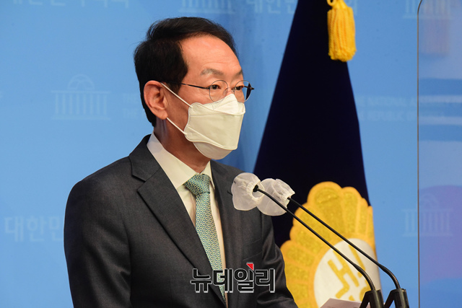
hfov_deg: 6.1
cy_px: 154
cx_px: 231
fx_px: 4364
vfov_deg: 4.0
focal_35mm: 340
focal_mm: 340
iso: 4000
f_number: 13
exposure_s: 1/250
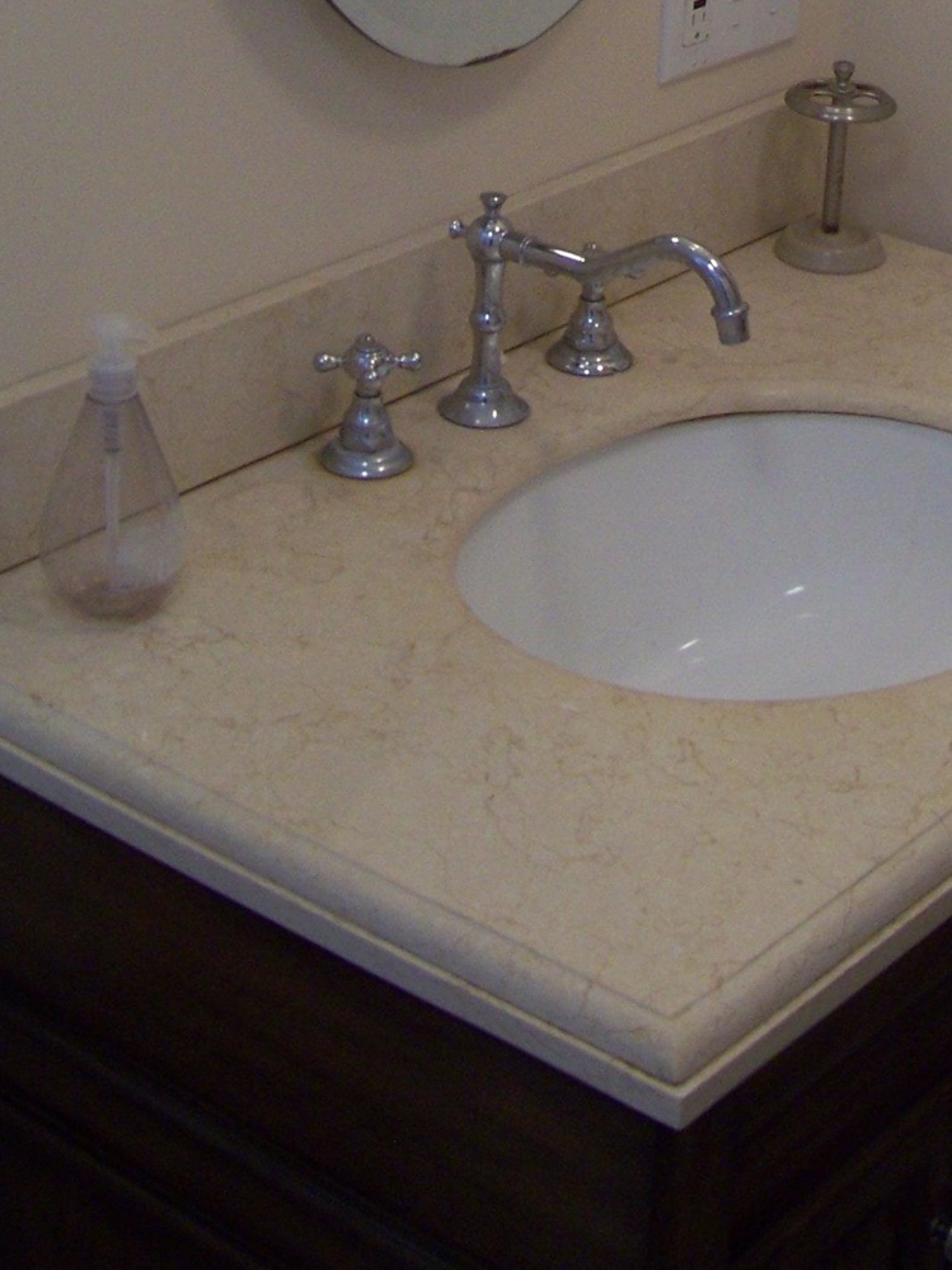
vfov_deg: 22.2
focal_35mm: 83
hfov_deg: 17.6
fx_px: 3044
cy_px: -147
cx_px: 780
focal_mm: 5.85
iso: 116
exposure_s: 1/30
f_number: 2.8
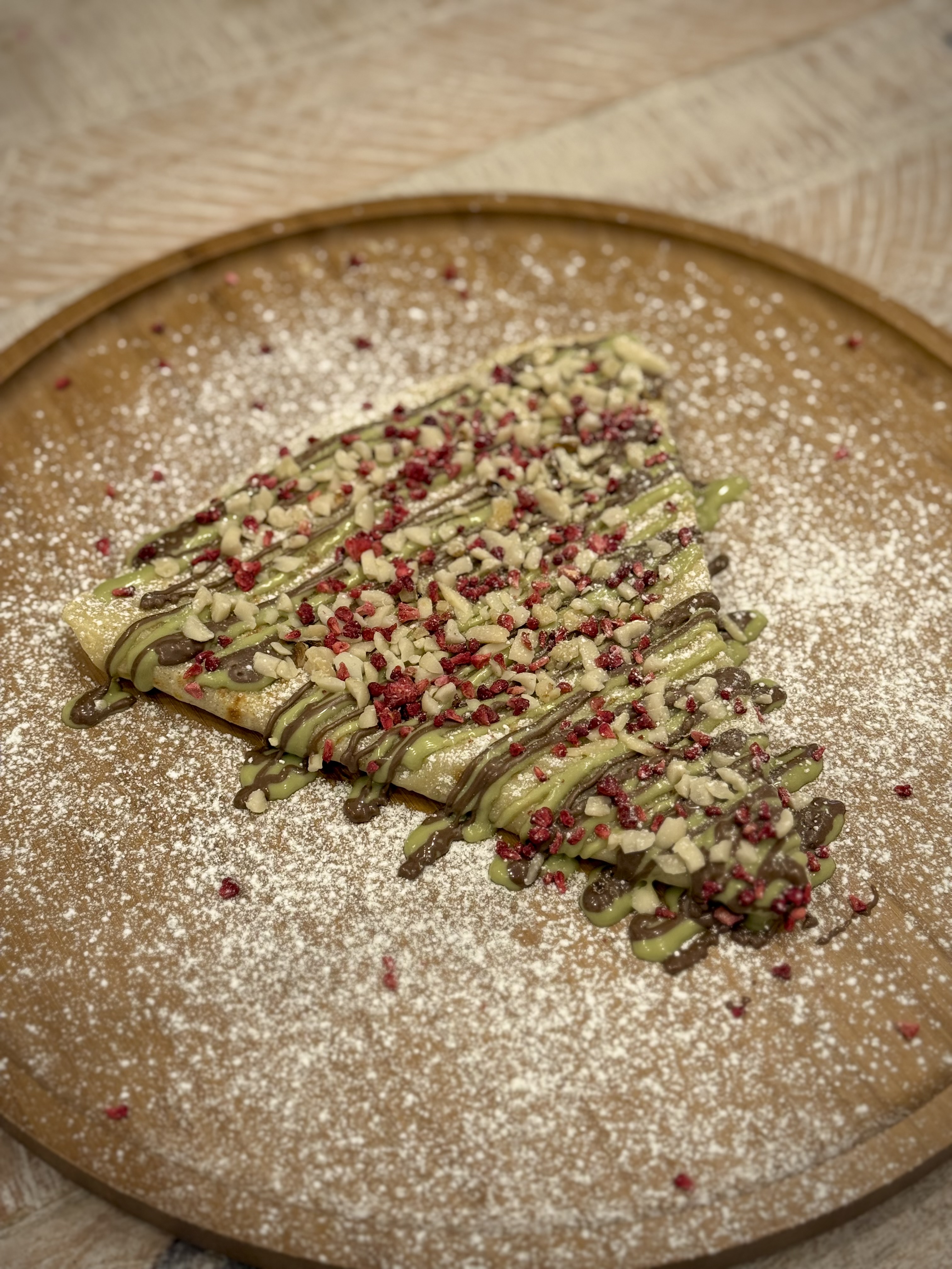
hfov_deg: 30.3
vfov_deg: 39.7
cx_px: 476
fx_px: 1760
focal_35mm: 48
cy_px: 634
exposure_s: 1/50
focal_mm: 6.76
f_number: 1.78
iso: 125
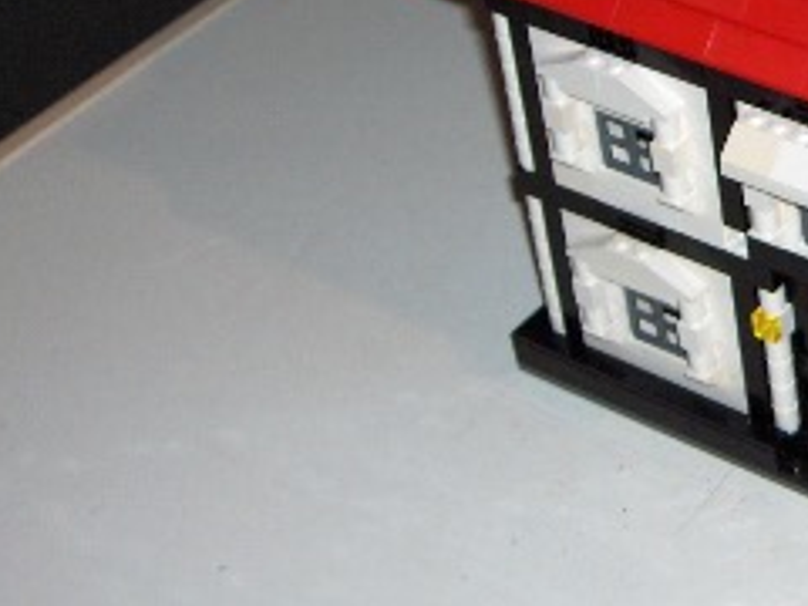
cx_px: 1044
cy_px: 182
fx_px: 2428
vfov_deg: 14.2
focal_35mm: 104
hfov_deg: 17.7
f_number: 2.8
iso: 100
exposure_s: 1/60
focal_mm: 8
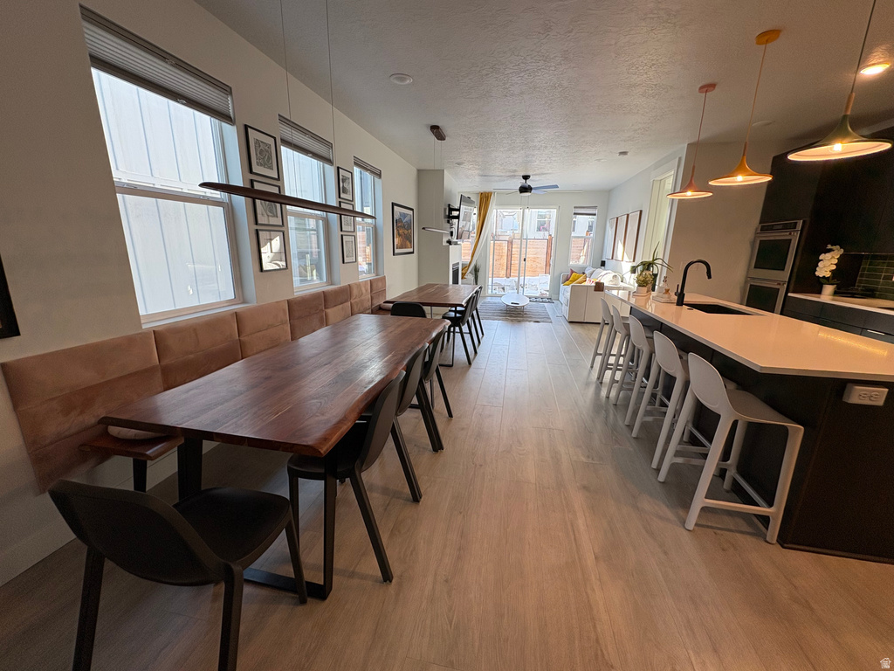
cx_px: 447
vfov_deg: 85.7
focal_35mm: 14
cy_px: 336
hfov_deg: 102.1
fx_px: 362
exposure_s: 1/120
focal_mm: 2.22
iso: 100
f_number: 2.2
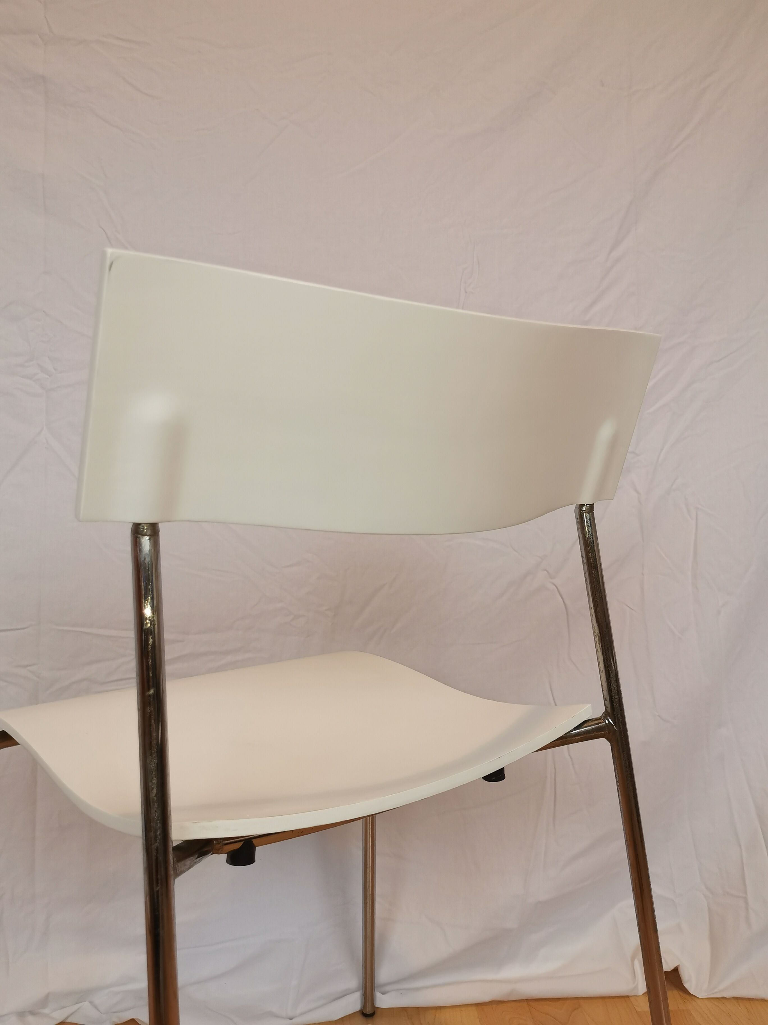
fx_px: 858
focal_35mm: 29
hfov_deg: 48.2
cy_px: 512
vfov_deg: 61.7
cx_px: 384
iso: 160
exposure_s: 1/100
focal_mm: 5.58
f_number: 1.8
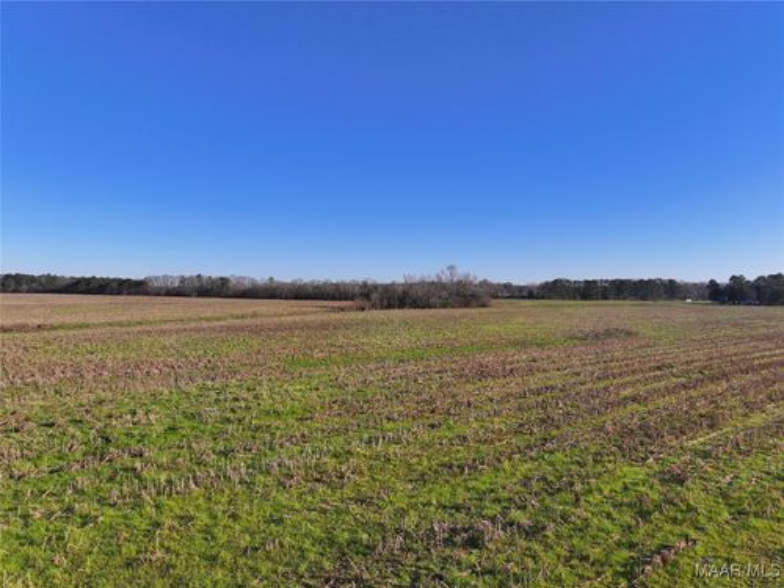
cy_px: 294
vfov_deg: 56.8
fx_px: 544
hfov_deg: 71.6
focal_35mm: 24
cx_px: 392
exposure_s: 1/1250
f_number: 2.8
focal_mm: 12.29
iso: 100
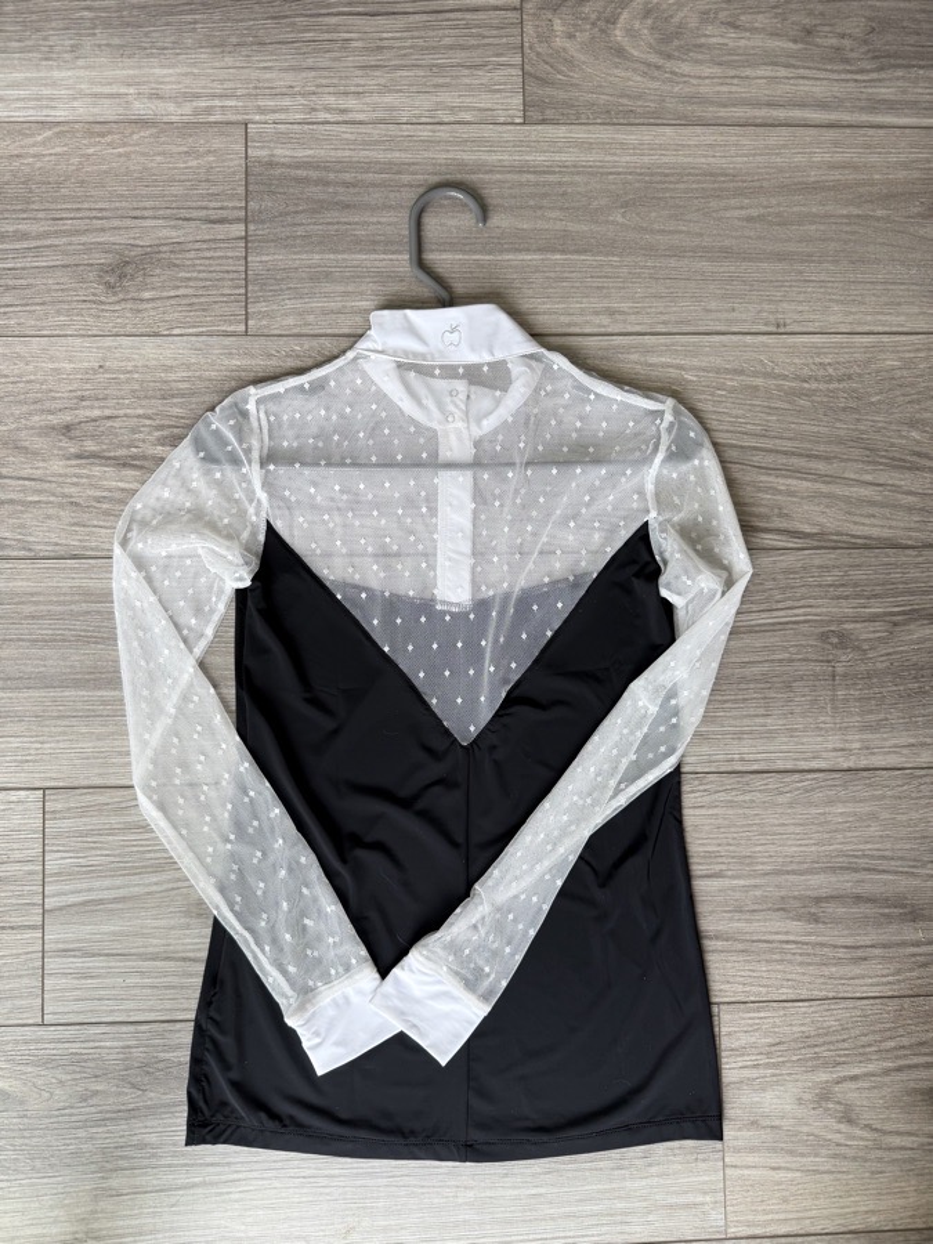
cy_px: 622
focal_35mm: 24
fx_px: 862
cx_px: 466
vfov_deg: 71.6
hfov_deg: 56.8
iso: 125
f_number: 1.78
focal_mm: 6.76
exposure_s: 1/60
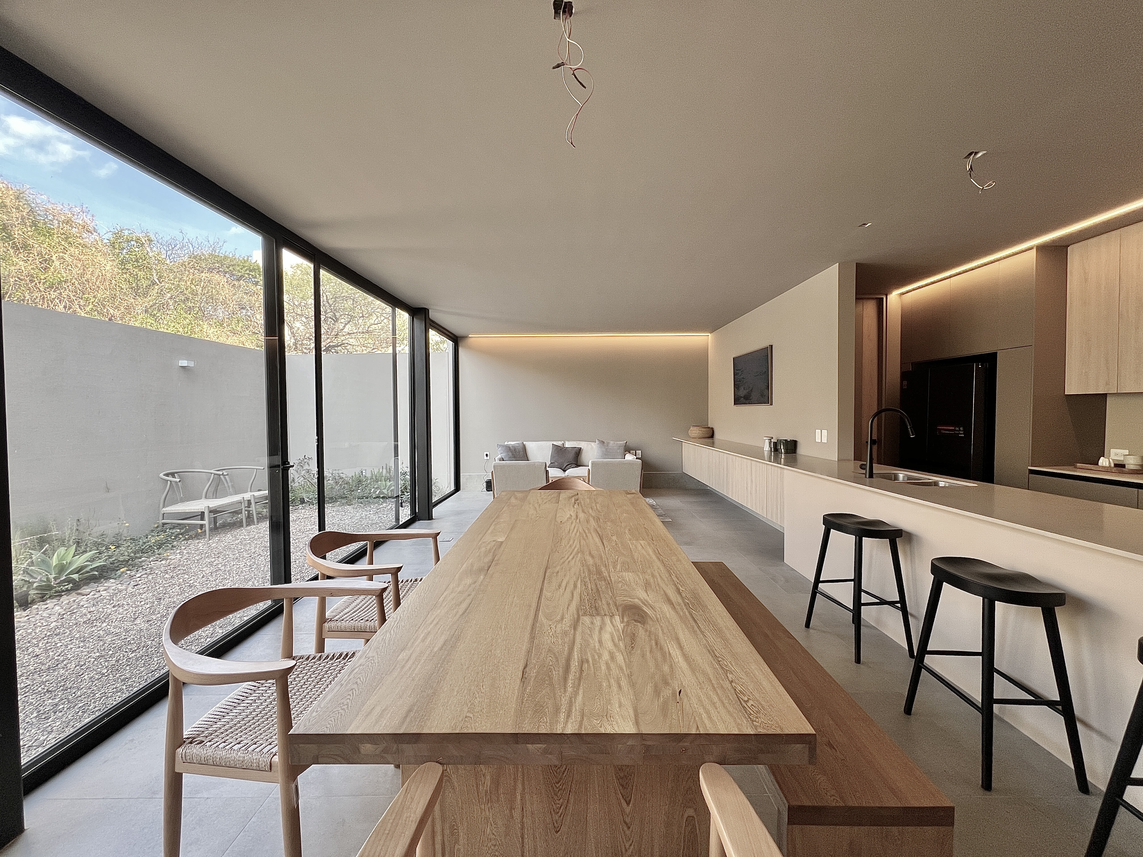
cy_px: 428
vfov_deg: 89.9
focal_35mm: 13
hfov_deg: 106.2
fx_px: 429
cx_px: 572
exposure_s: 1/99
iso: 64
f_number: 1.8
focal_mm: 1.57
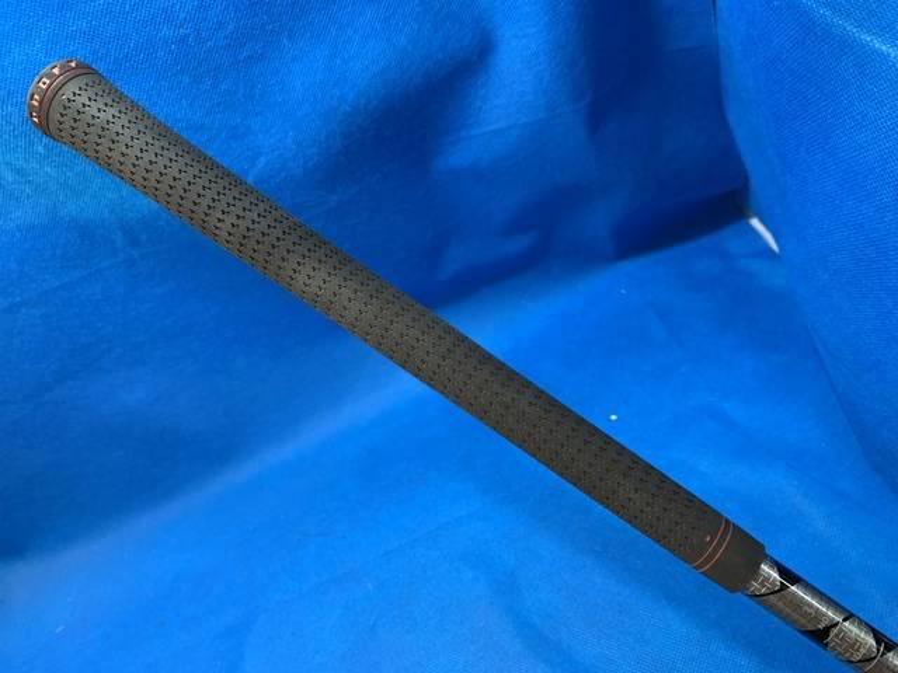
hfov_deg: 67.3
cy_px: 336
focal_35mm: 26
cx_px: 449
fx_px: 674
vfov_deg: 53.1
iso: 125
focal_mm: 4.25
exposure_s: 1/60
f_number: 1.8
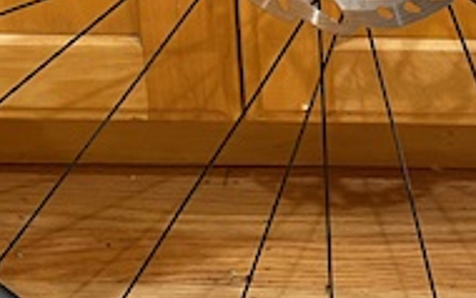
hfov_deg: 17.8
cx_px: 381
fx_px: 1506
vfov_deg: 11.0
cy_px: -93
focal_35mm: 116
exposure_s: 1/60
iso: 250
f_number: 1.8
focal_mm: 4.25
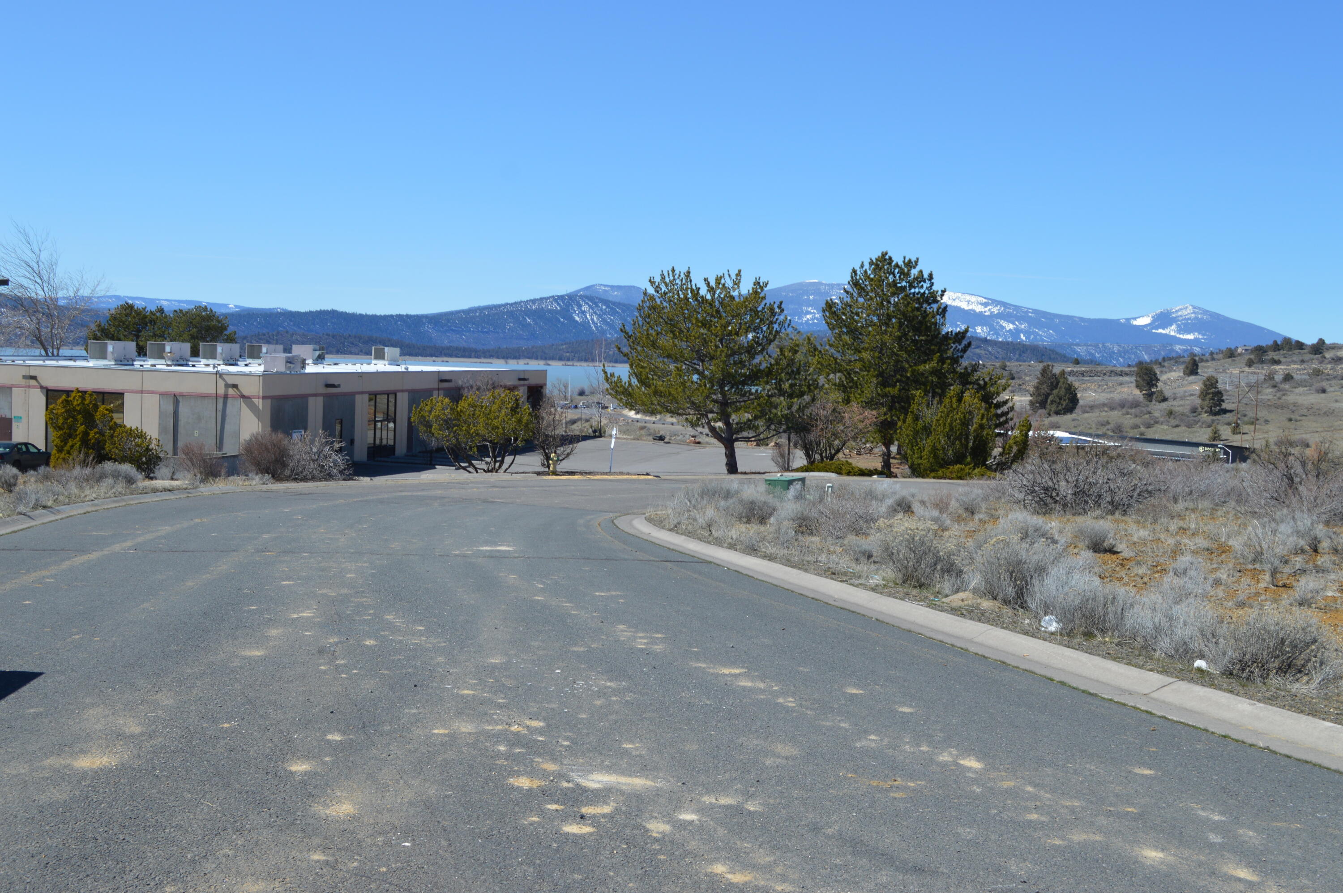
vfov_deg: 31.8
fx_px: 1565
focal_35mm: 42
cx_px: 672
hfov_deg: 46.4
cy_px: 446
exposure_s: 1/200
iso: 100
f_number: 7.1
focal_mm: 28
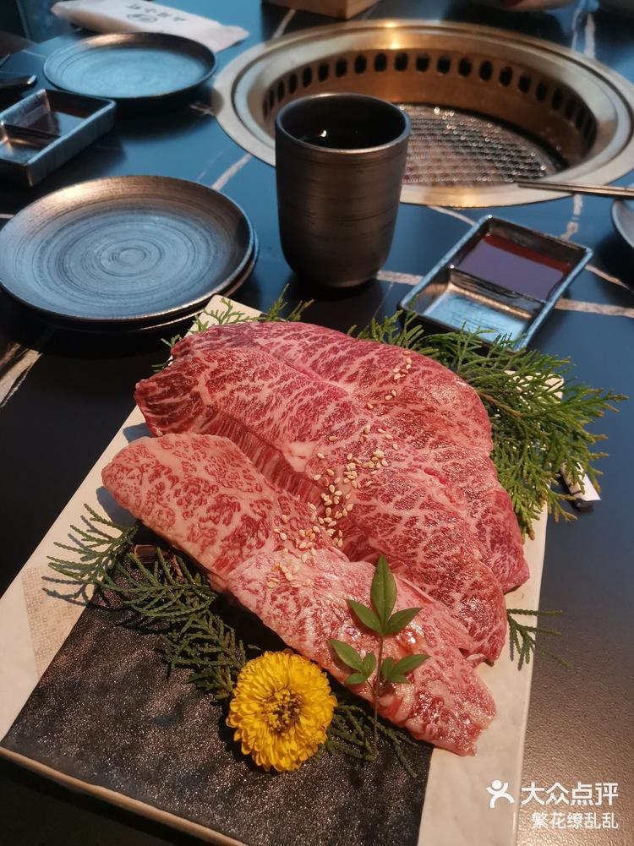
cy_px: 423
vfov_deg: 67.3
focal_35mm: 26
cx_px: 317
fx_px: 635
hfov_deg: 53.0
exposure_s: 1/100
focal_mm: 4.75
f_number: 1.8
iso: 200
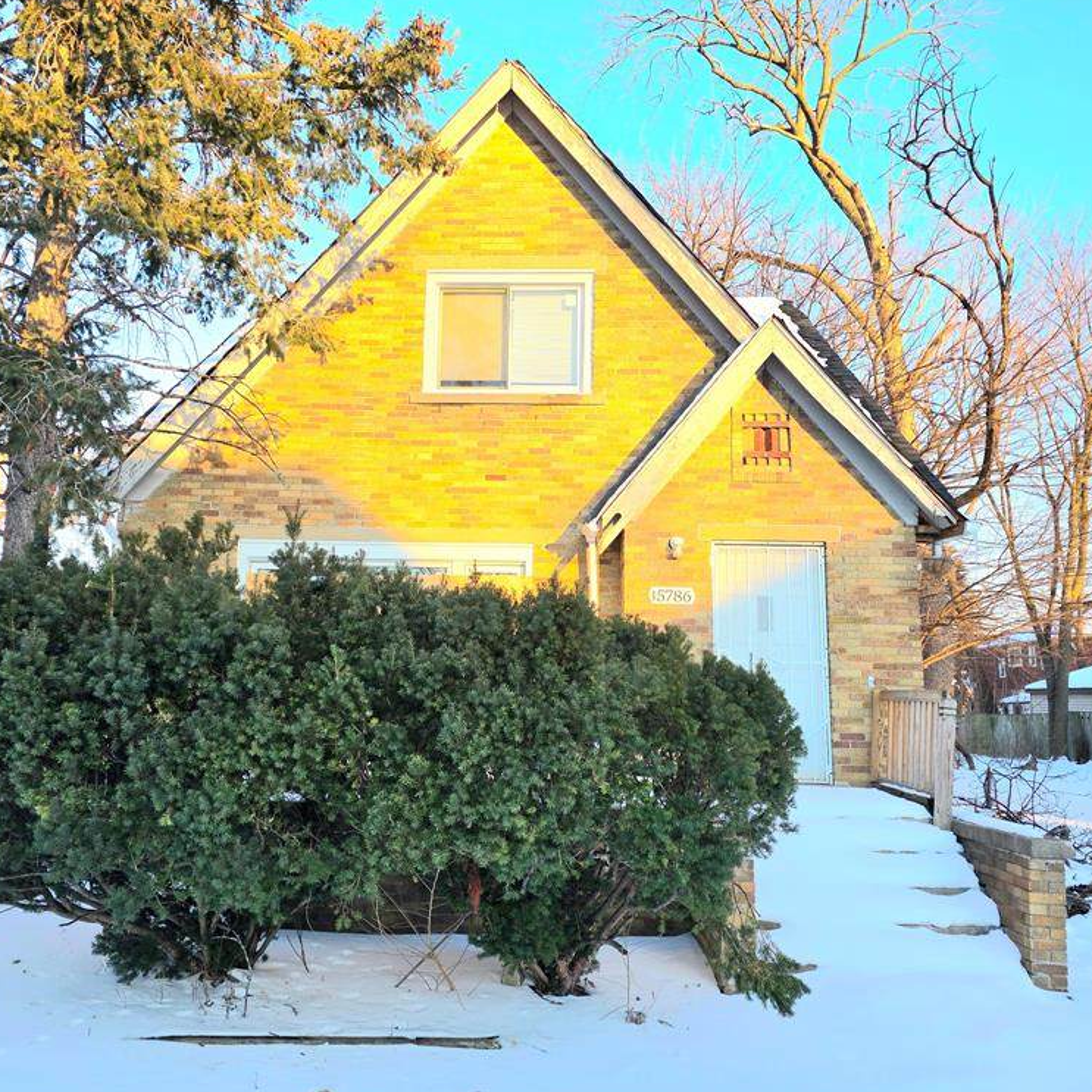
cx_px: 526
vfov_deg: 57.3
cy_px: 542
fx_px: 999
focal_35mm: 28
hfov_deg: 57.3
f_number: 1.7
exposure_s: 1/370
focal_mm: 6.3
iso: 25
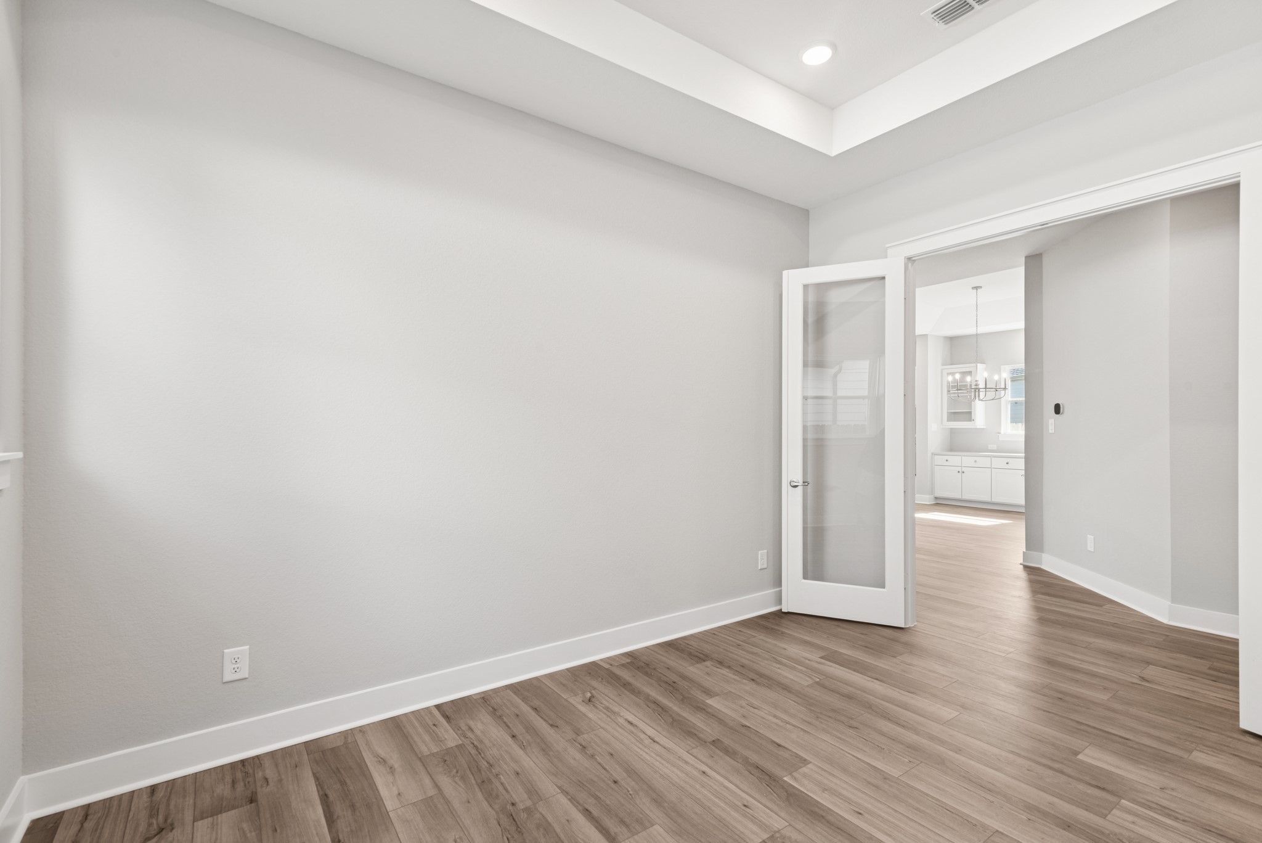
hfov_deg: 96.7
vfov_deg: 73.8
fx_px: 561
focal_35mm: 16
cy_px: 422
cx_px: 631
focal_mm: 16
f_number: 9
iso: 100
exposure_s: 1/6
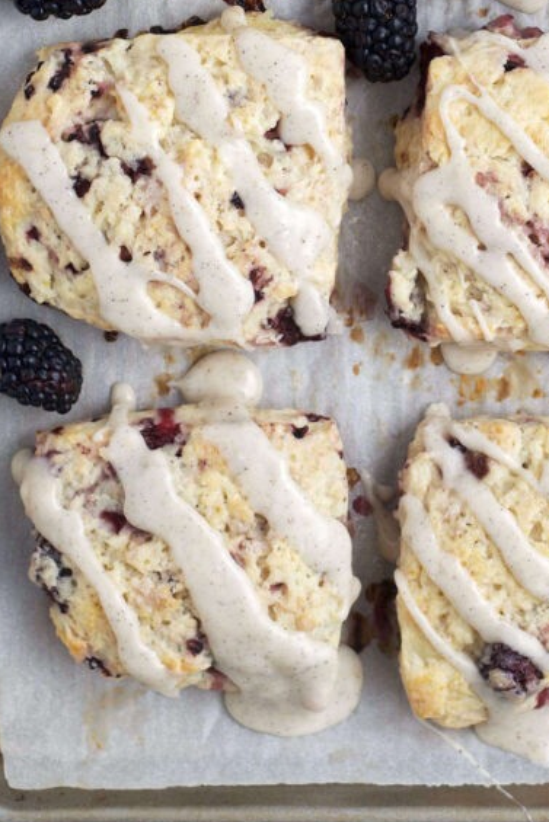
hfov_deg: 10.1
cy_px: 166
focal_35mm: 136
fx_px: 3109
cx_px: 392
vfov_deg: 15.0
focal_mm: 50
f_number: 2.8
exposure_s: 1/125
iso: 100
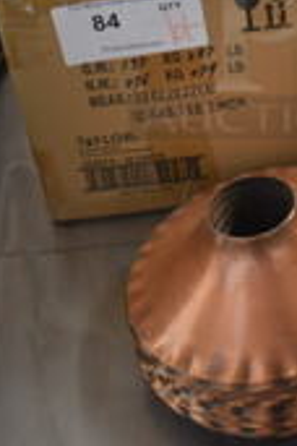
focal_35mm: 84
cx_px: 357
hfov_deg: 15.7
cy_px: 31
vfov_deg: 23.5
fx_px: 1039
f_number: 4
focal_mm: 20
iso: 1600
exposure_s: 1/30
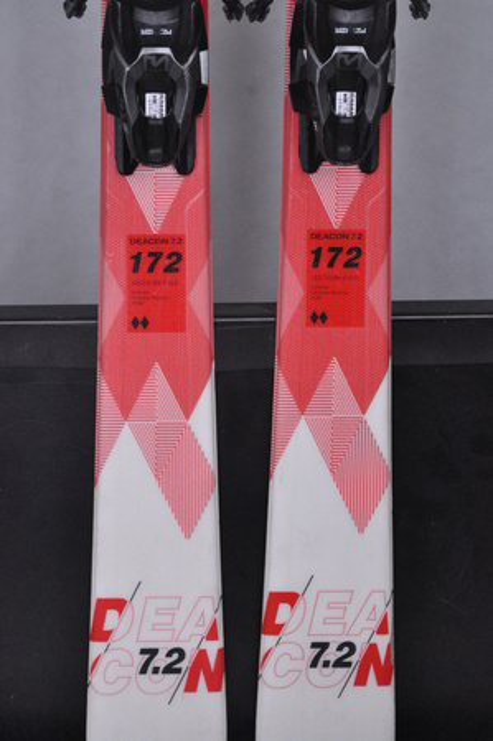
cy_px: 370
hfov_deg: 11.4
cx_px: 246
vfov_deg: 17.1
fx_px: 2471
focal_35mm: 120
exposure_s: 1/125
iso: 3200
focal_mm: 80
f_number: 9.5
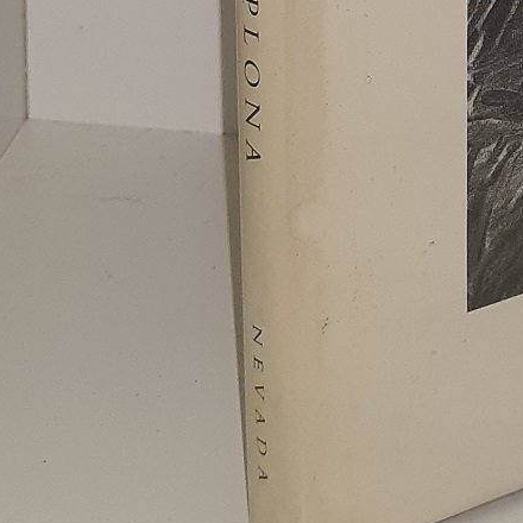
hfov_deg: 14.5
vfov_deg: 13.9
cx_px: 651
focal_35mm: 116
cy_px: -317
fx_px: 1983
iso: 40
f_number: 1.7
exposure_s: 1/189
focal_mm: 3.7
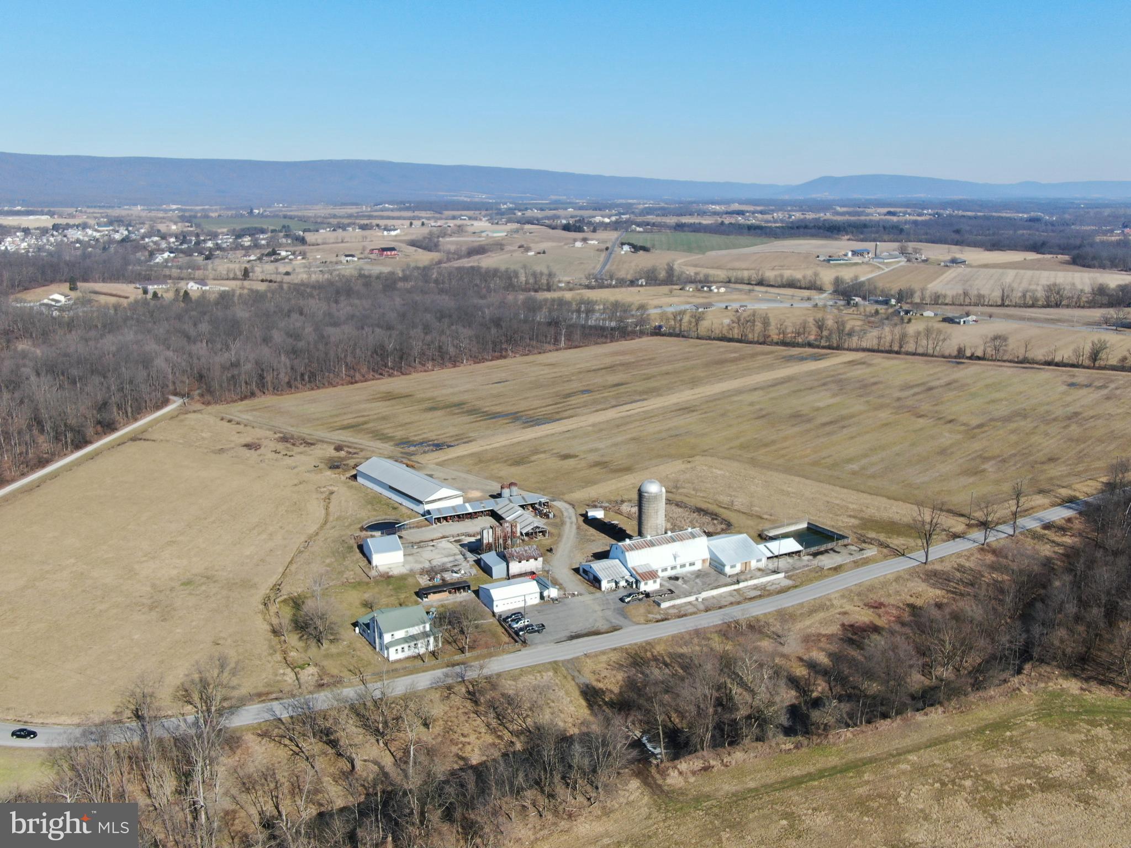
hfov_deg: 60.0
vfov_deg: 46.8
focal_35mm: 30
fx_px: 980
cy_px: 424
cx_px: 566
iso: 100
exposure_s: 1/1000
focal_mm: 5.22
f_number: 3.1
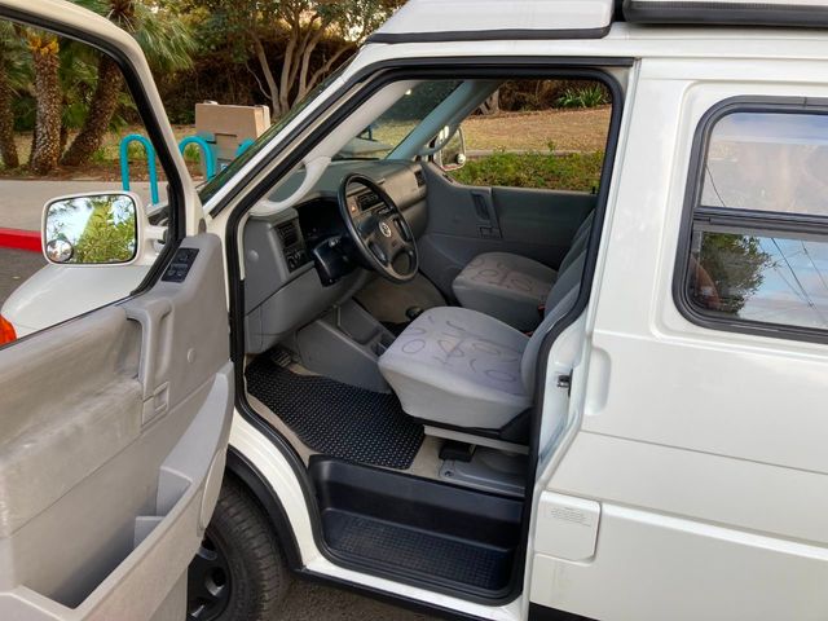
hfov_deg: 63.4
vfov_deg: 49.7
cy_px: 310
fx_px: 670
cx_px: 414
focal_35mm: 28
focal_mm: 3.99
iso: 50
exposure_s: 1/121
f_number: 1.8
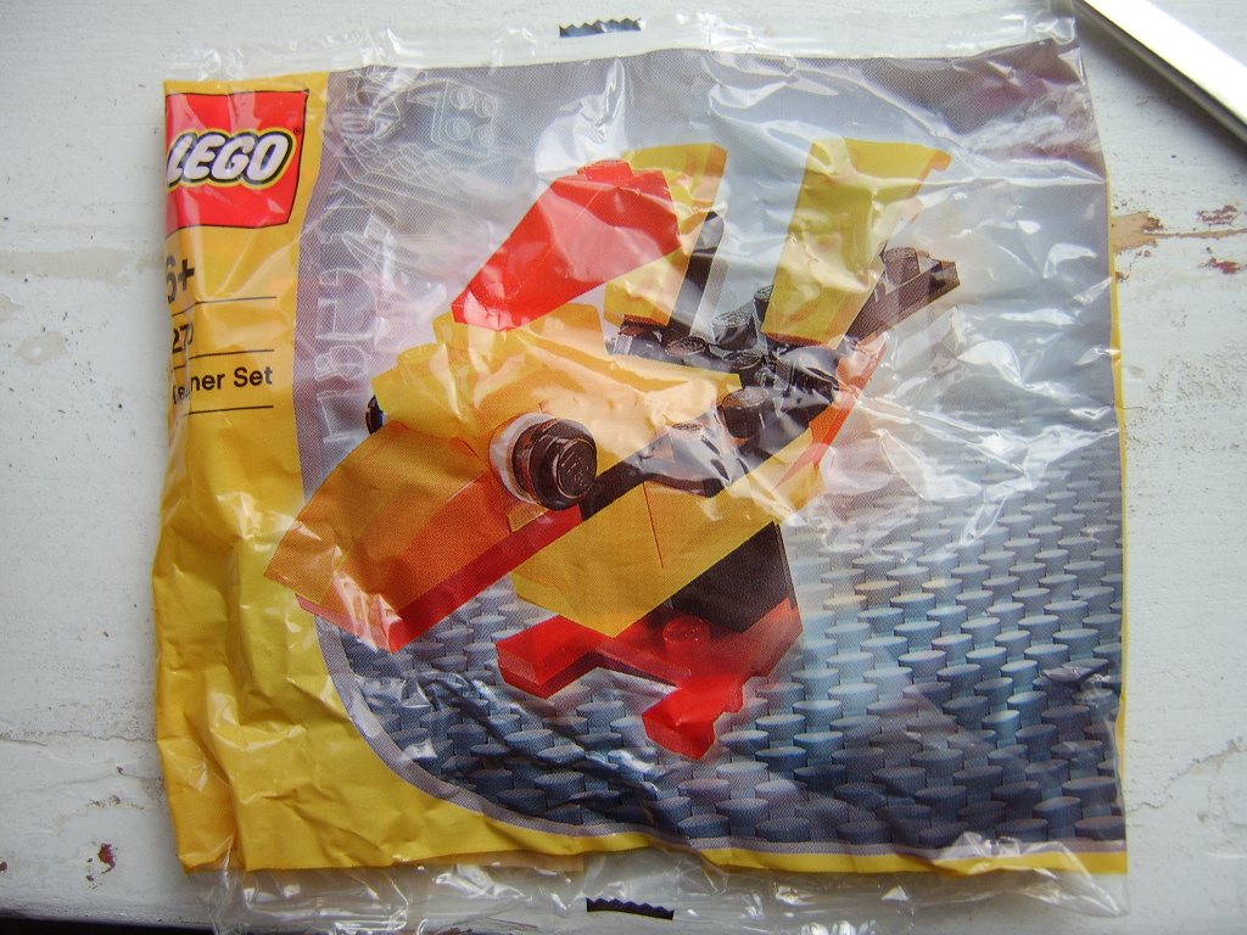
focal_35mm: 31
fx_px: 1117
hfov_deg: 58.4
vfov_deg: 45.4
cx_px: 624
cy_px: 468
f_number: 2.7
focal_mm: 8.13
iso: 50
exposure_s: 1/136
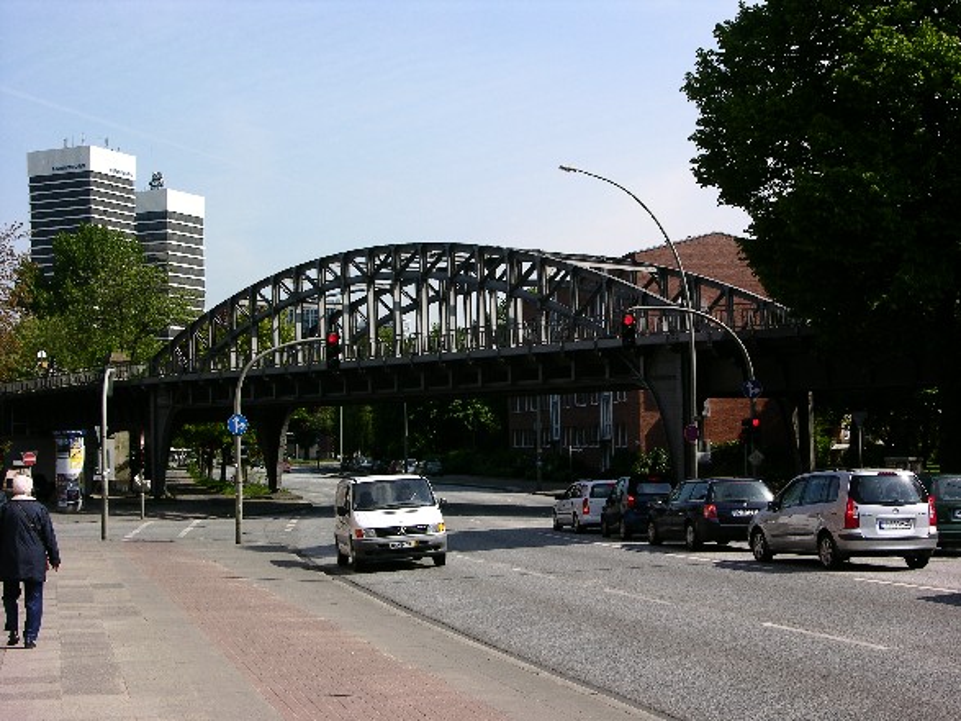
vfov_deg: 23.6
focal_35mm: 62
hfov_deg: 31.2
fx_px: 1721
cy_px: 360
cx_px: 480
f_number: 7.2
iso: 50
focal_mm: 15.7
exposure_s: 1/180
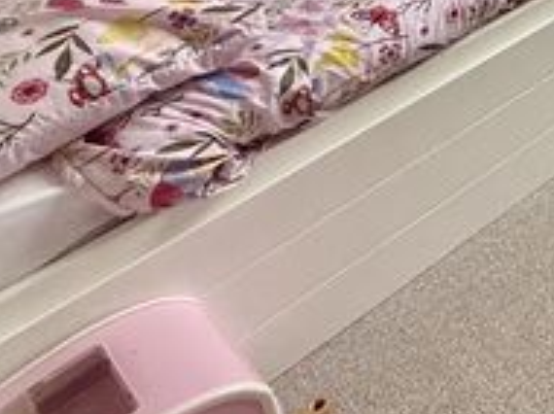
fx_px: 943
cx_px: 837
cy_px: -257
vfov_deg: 20.2
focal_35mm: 59
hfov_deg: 24.9
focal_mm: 2.22
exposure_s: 1/50
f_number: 2.2
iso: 200
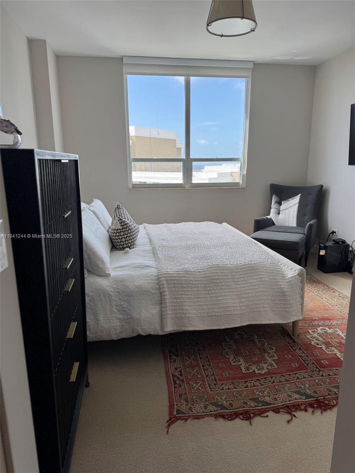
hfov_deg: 56.8
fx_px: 328
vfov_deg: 71.6
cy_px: 236
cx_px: 178
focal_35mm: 24
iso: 80
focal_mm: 6.76
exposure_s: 1/302
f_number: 1.78
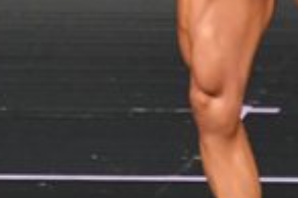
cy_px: -65
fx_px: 15115
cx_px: -17
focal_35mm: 1828
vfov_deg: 0.8
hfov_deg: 1.1
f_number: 5.6
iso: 4000
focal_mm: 230
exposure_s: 1/400
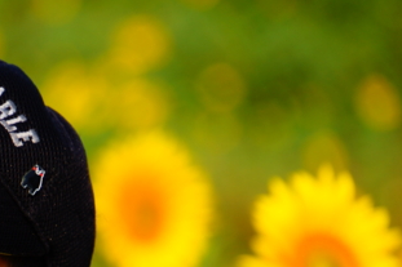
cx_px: -66
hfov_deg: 2.7
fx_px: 8616
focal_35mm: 772
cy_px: 278
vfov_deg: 1.8
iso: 100
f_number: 7.1
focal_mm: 200
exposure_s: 1/400
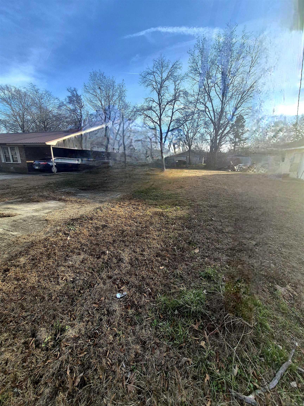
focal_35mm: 13
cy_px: 203
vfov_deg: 106.2
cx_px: 152
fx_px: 152
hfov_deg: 89.9
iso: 50
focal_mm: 1.74
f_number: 2.2
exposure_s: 1/909
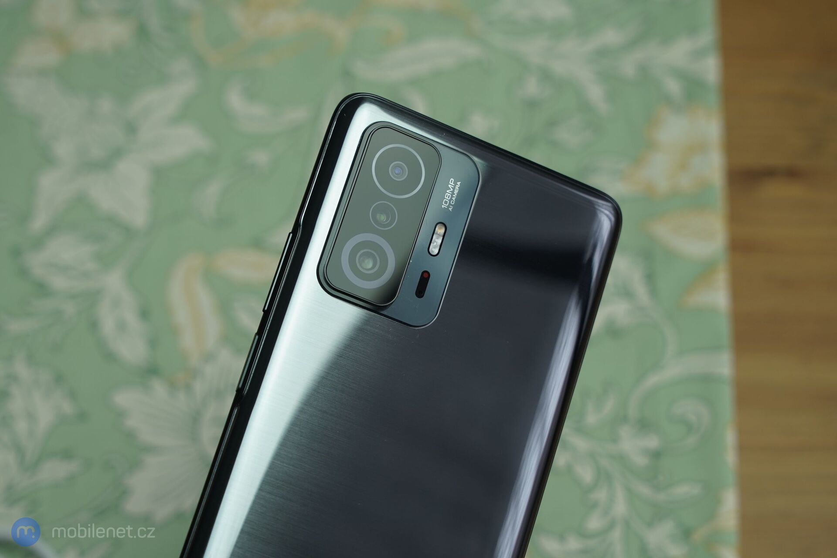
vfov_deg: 21.9
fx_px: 1441
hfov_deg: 32.4
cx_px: 418
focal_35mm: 62
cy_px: 279
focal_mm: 62
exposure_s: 1/125
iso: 320
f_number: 6.3
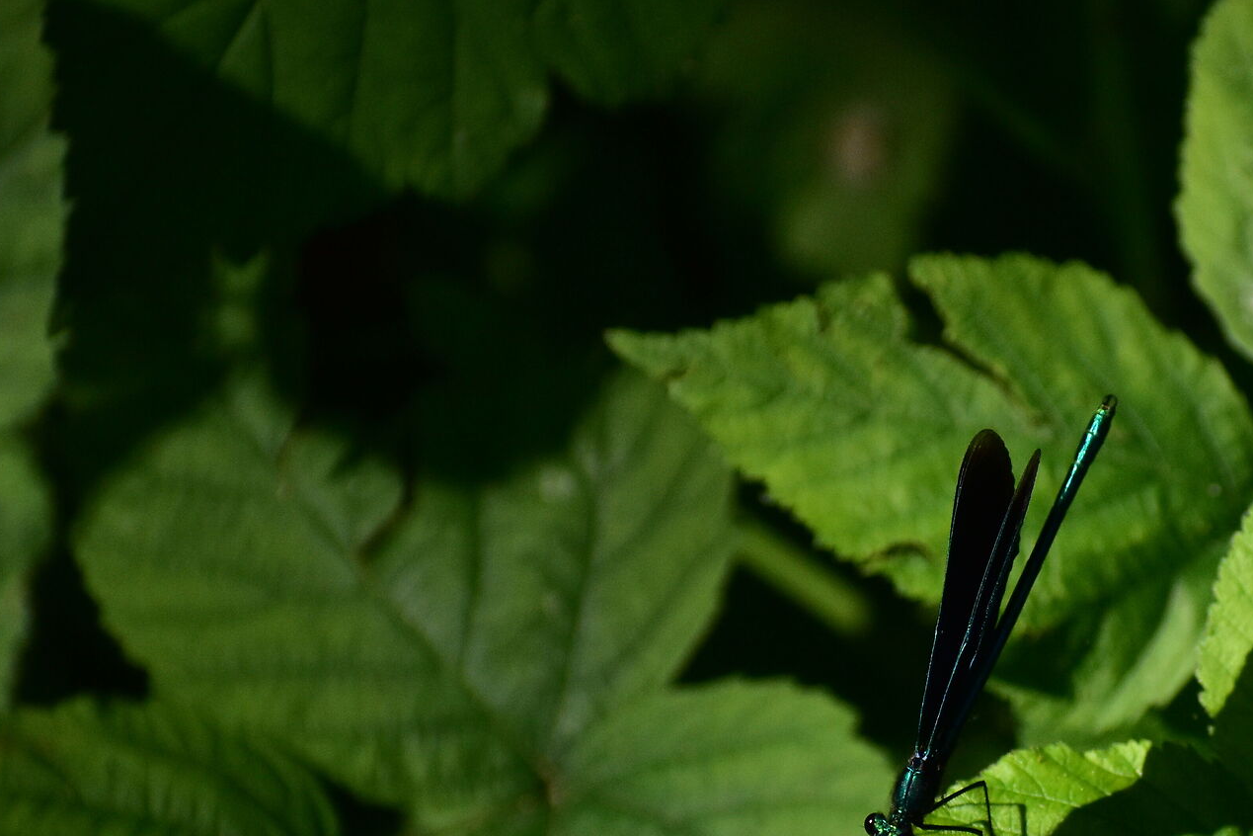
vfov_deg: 1.6
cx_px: 1060
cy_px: 646
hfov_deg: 2.4
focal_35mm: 851
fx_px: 29617
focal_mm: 300
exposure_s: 1/4000
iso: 800
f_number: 6.3
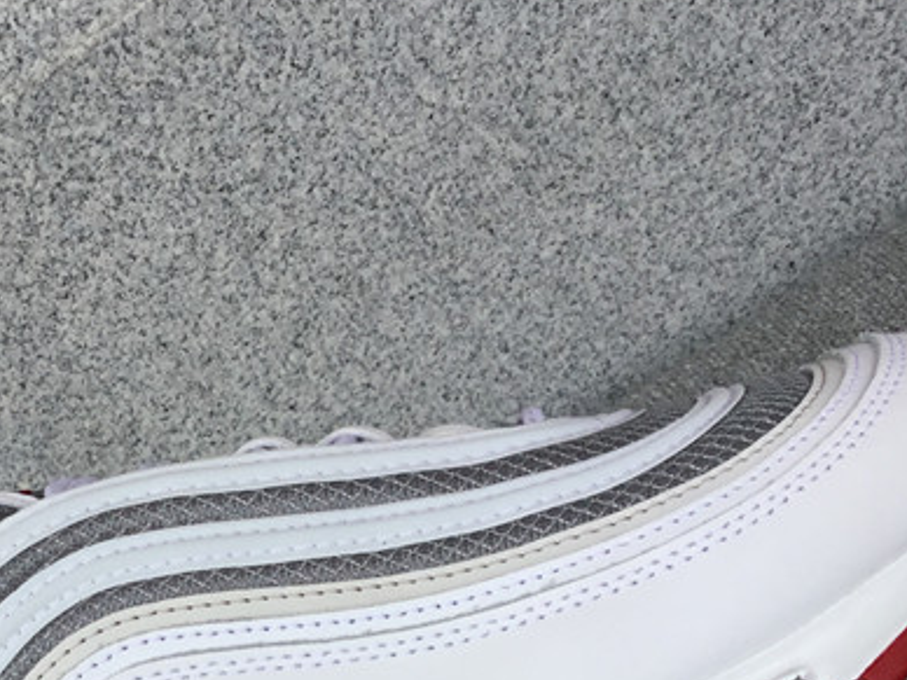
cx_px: 245
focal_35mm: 72
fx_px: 1887
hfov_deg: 26.7
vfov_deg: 19.9
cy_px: 660
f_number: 2.4
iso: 25
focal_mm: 3.3
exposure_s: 1/418
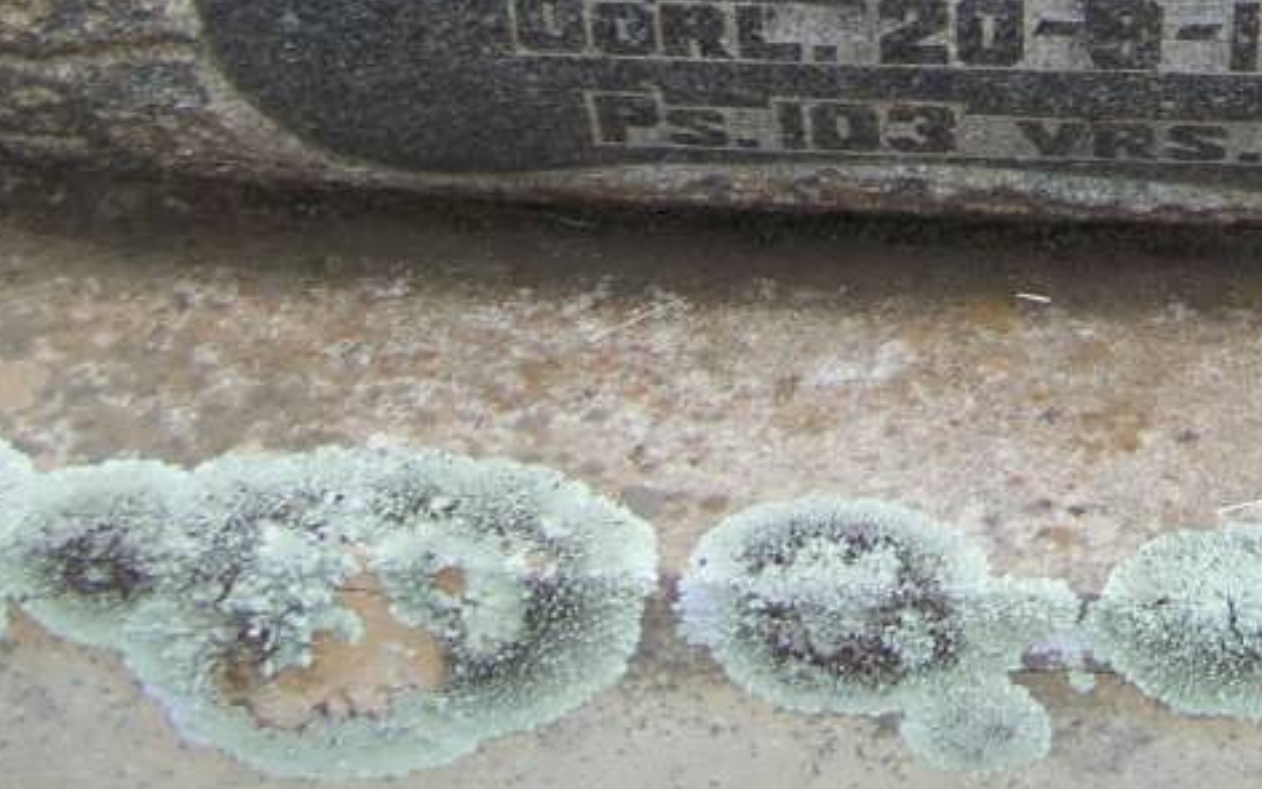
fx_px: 3336
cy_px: -380
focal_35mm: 97
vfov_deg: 12.8
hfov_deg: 20.8
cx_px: 1243
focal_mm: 5.85
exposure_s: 1/500
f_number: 2.8
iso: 64
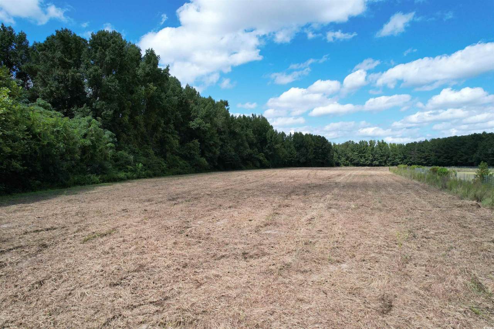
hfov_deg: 78.6
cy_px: 164
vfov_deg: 57.2
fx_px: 302
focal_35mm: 22
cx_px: 247
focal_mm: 8.38
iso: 110
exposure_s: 1/2000
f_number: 2.8
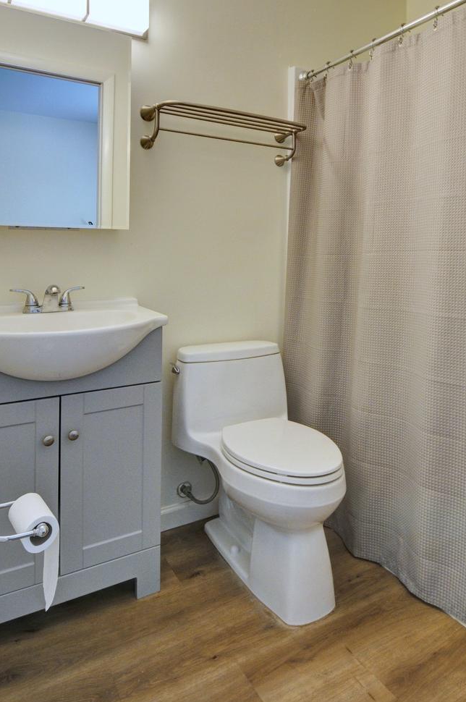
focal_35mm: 57
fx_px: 1110
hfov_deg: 23.7
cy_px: 278
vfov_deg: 35.0
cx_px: 240
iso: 400
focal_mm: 24
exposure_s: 1/40
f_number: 8
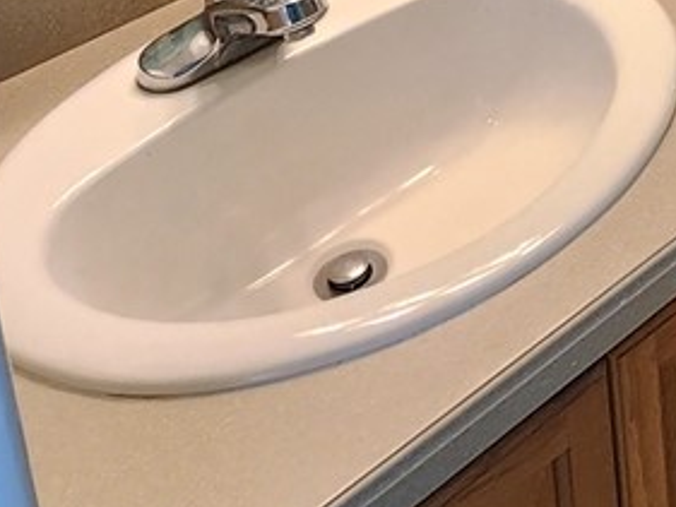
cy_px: -526
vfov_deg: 15.6
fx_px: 1446
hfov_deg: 23.2
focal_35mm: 74
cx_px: 890
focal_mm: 2.2
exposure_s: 1/60
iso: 125
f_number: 2.2
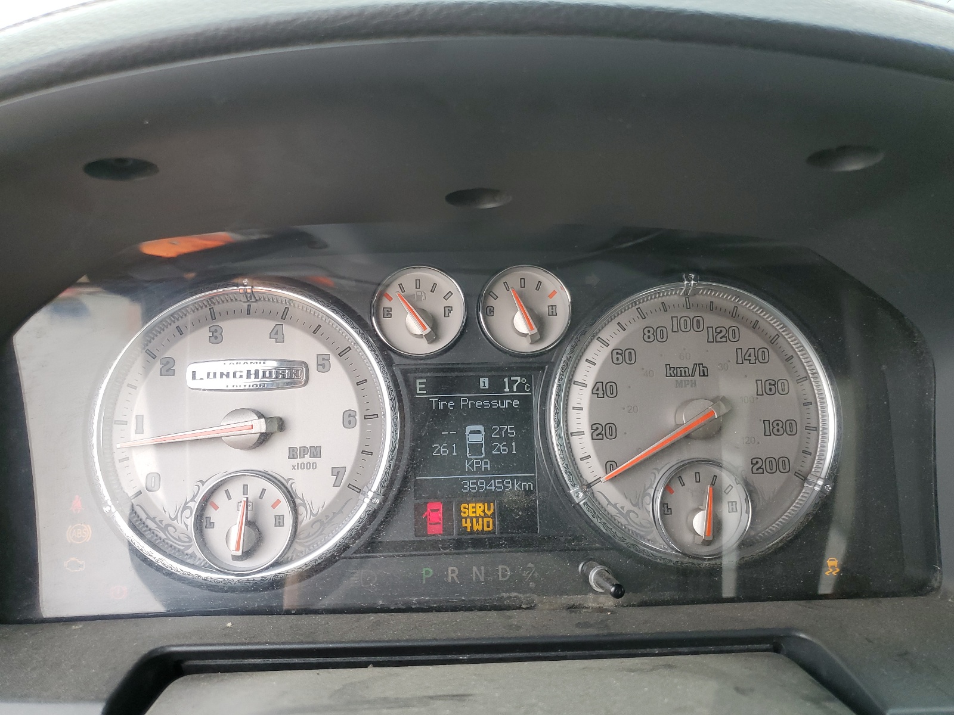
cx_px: 477
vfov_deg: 53.1
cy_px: 358
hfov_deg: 67.3
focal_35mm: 26
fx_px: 717
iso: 70
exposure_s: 1/120
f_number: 1.5
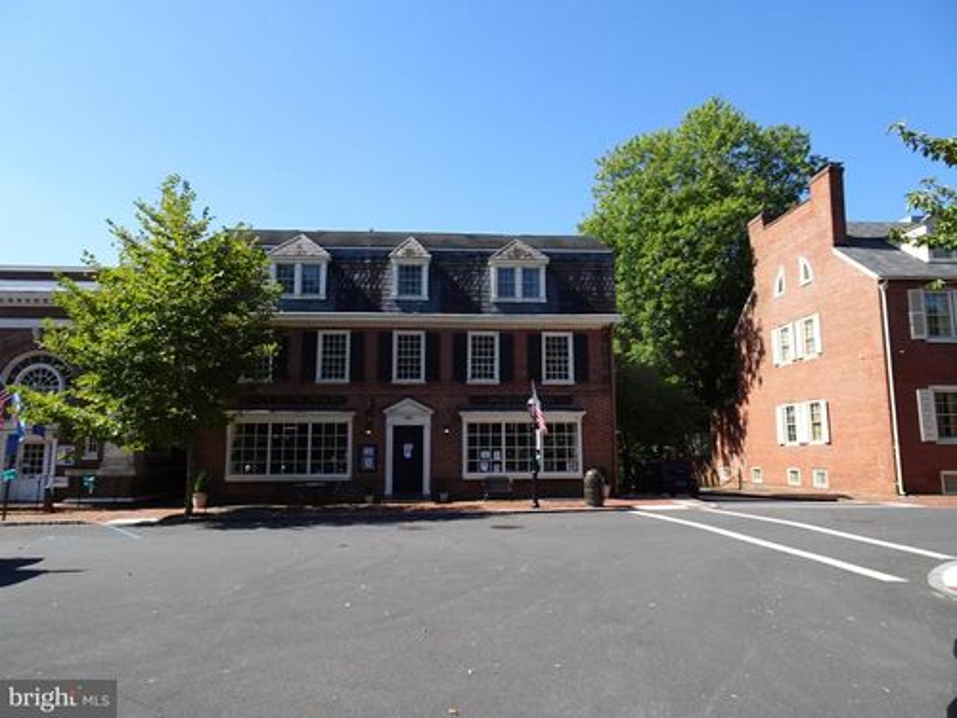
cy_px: 359
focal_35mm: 24
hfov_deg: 71.6
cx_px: 478
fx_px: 664
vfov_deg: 56.8
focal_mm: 4.1
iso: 80
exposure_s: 1/500
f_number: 3.5
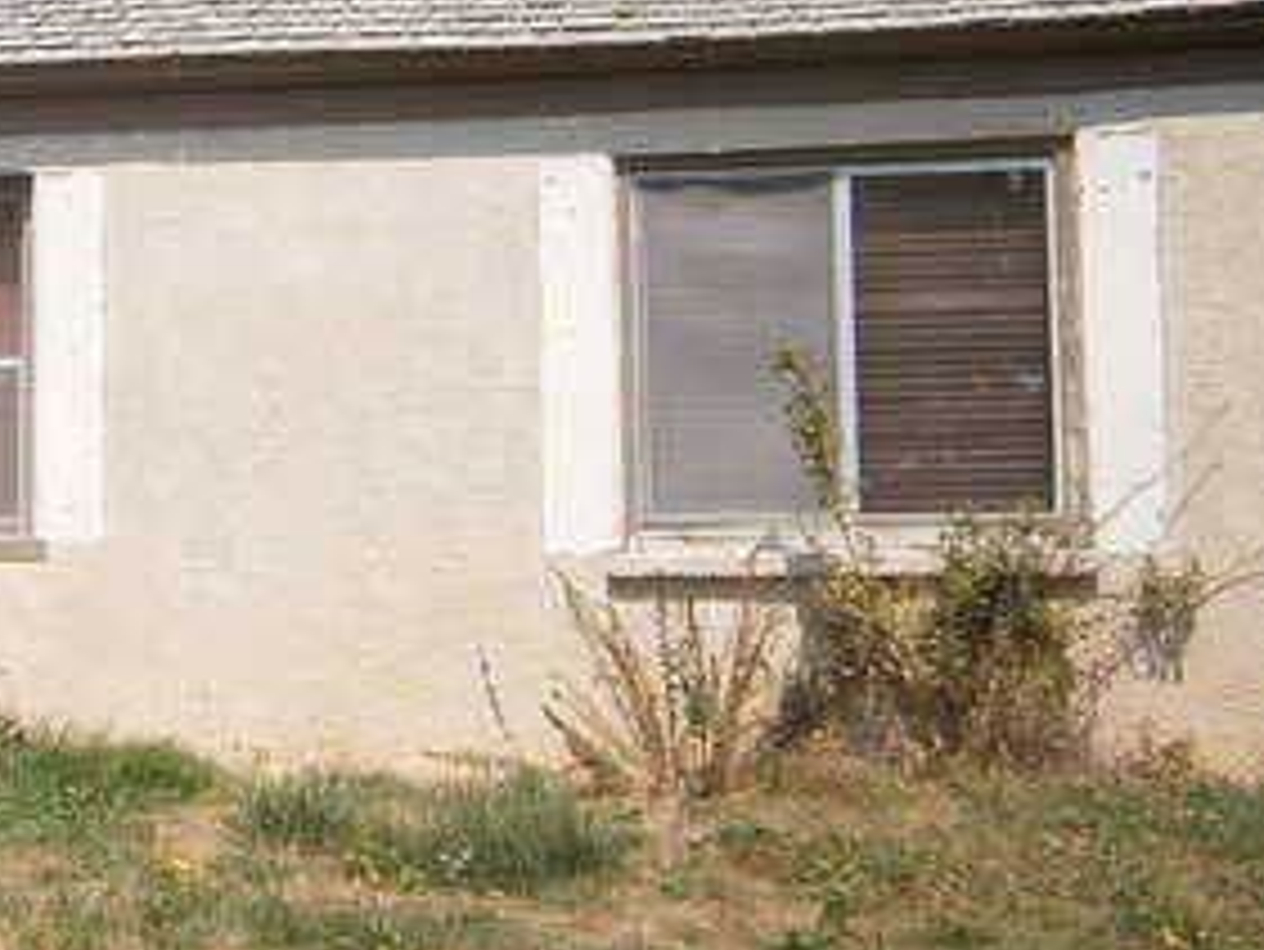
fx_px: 2703
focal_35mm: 74
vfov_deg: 19.8
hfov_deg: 24.9
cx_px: -36
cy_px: 302
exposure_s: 1/1250
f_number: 2.8
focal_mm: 4.7
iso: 80
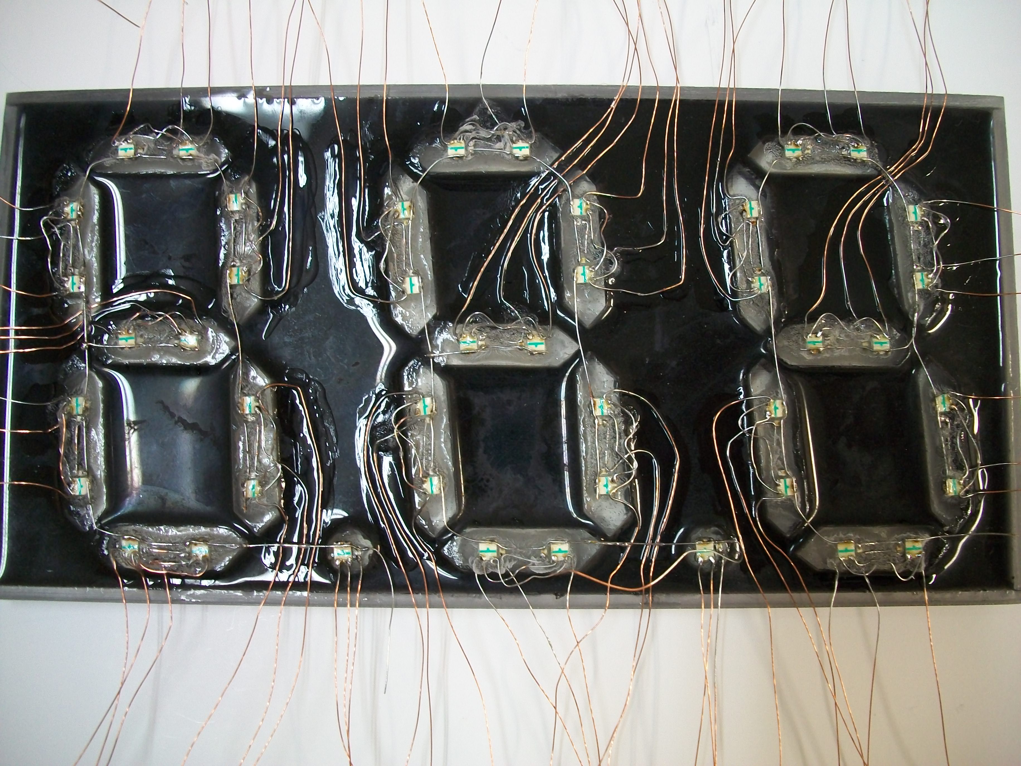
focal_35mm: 32
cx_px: 510
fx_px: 944
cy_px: 383
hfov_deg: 56.8
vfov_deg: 44.2
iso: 160
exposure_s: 1/13
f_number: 2.9
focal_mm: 5.7
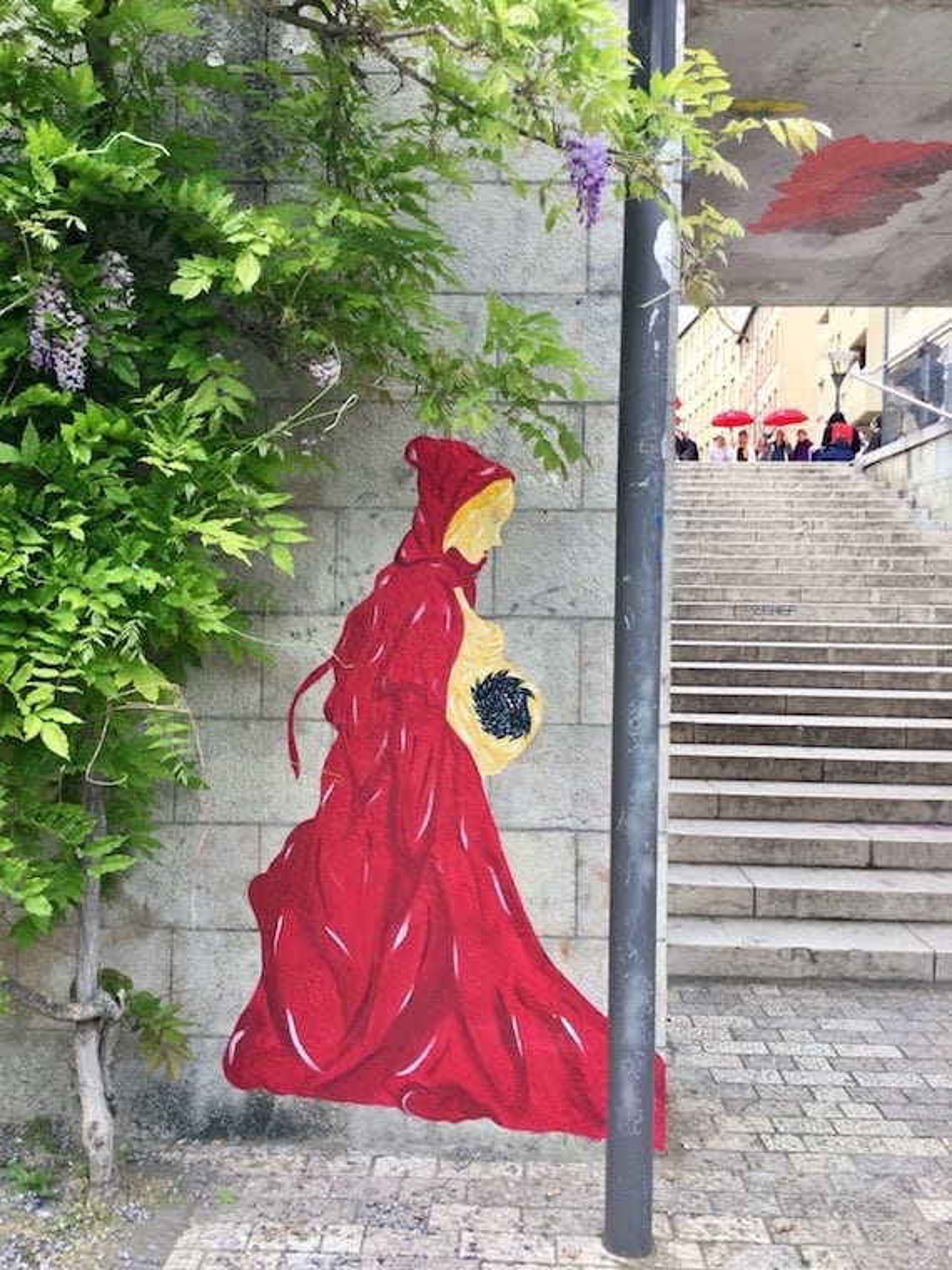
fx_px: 1137
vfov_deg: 58.4
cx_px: 476
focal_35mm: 31
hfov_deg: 45.4
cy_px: 635
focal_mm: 3.3
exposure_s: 1/247
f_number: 2.4
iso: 25
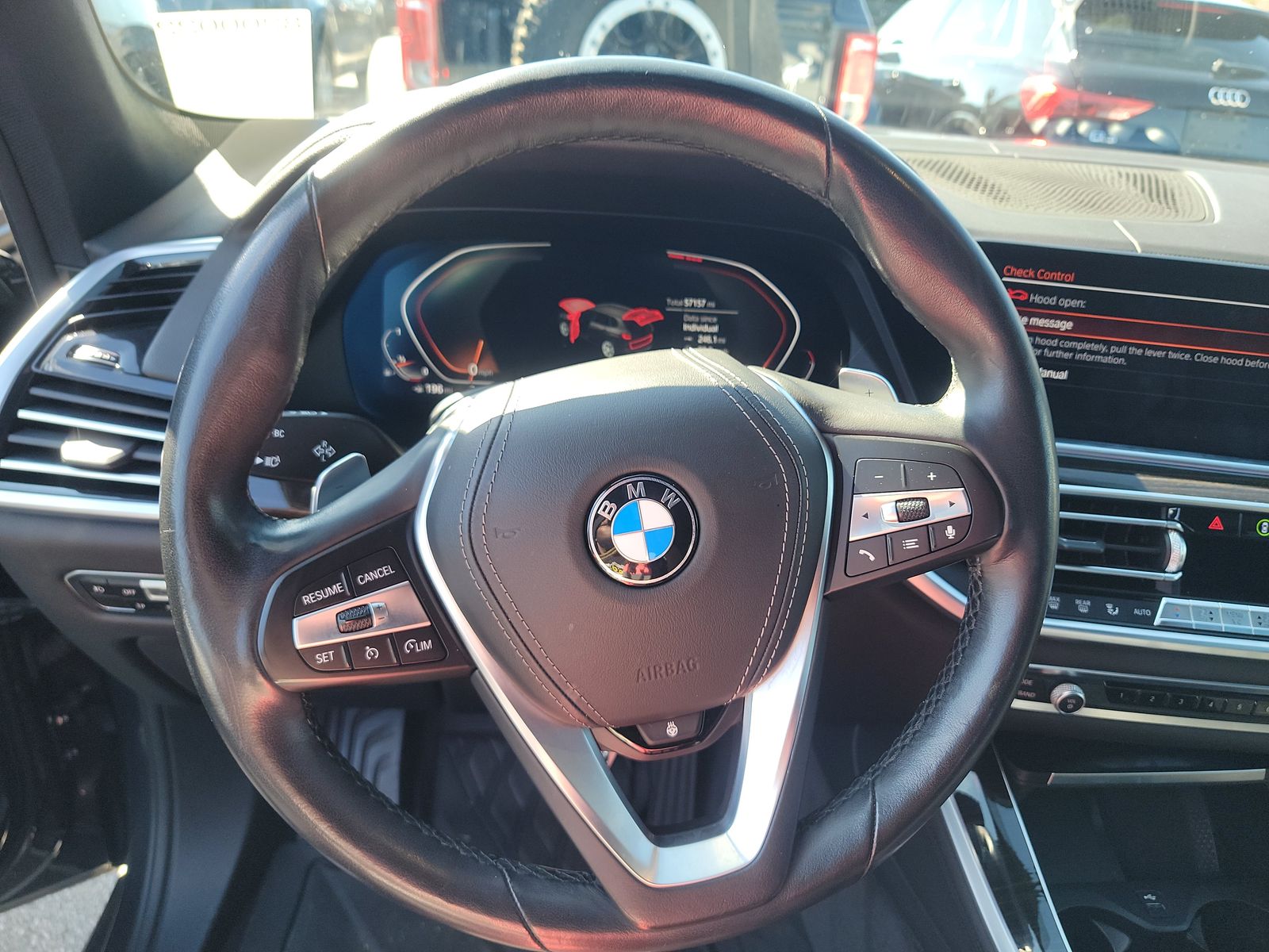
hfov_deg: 71.6
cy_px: 476
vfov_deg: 56.8
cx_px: 634
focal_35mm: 24
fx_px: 880
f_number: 1.8
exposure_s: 1/59
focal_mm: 6.7
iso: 62
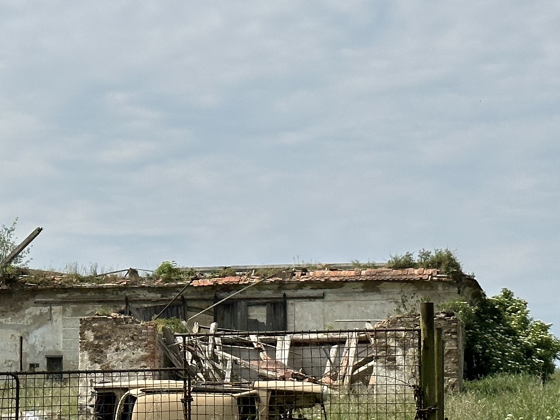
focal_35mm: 118
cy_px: 251
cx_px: 120
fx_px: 1909
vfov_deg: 12.5
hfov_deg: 16.6
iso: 64
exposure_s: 1/8197
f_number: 1.78
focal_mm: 6.86
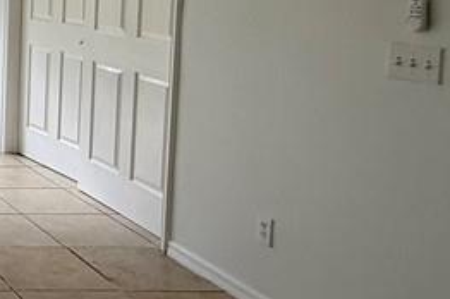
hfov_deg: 22.7
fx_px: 712
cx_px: -331
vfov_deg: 23.1
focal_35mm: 57
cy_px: 26
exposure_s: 1/236
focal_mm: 2.22
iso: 50
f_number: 2.2
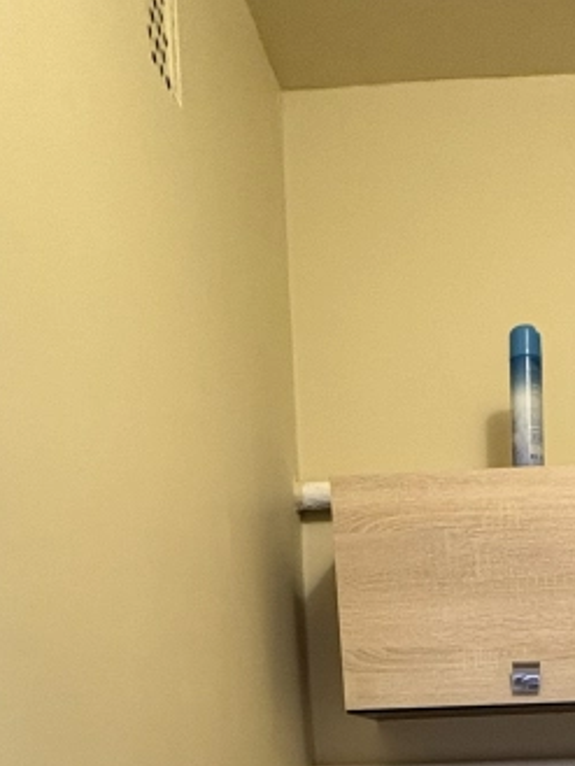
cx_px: 503
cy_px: 1013
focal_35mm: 46
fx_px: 1018
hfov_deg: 30.3
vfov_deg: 31.2
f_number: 2.2
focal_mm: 2.22
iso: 320
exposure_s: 1/50
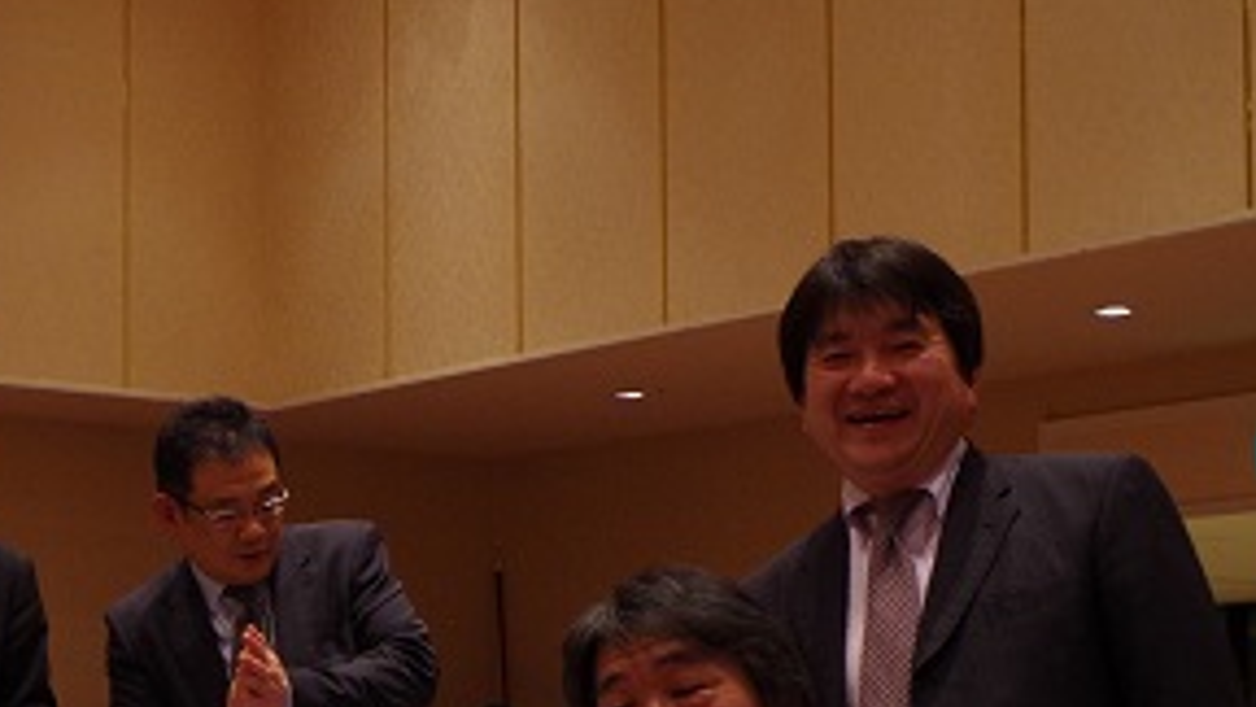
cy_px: 738
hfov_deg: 25.2
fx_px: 2631
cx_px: -65
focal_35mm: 79
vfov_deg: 15.0
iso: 1600
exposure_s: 1/50
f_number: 5.6
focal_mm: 23.13
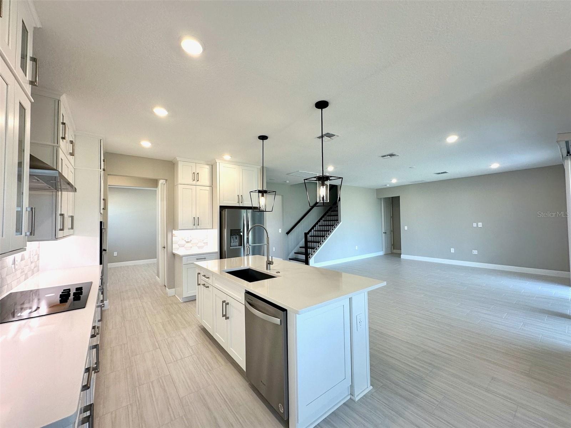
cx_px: 286
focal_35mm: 14
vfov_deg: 85.7
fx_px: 231
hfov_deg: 102.1
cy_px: 214
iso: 125
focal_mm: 2.22
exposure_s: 1/120
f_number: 2.2
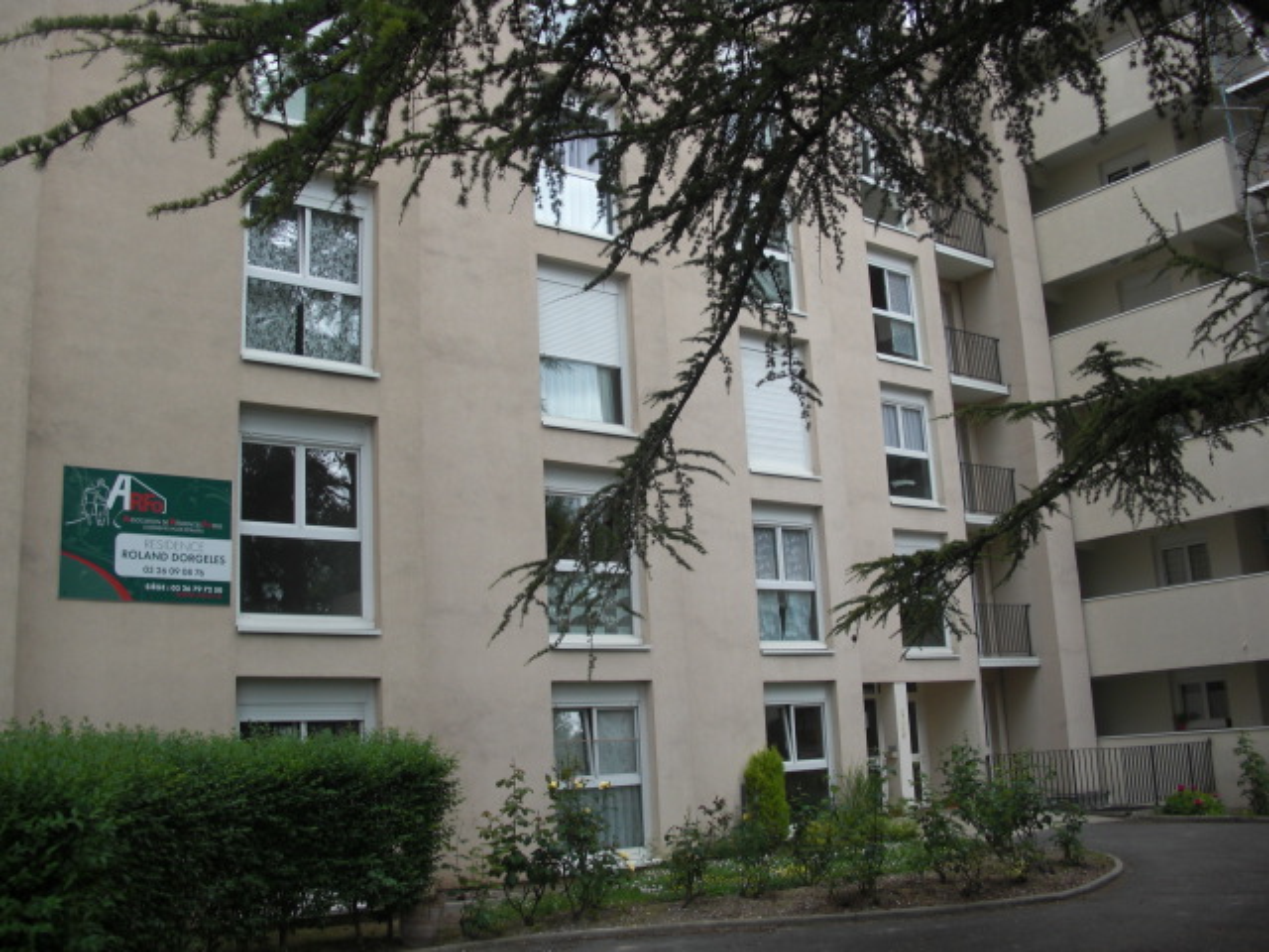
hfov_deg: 51.4
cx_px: 634
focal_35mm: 36
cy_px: 476
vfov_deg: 39.7
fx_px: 1320
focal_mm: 6.3
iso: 50
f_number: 2.8
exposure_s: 1/200
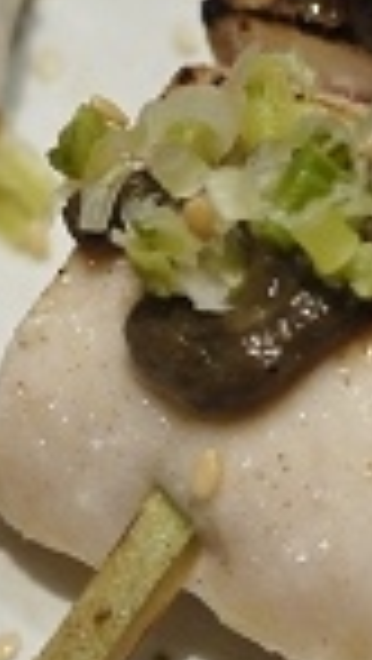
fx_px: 2326
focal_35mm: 133
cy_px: 458
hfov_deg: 9.1
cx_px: 390
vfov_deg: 16.1
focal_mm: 14
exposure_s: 1/50
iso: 400
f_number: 2.5
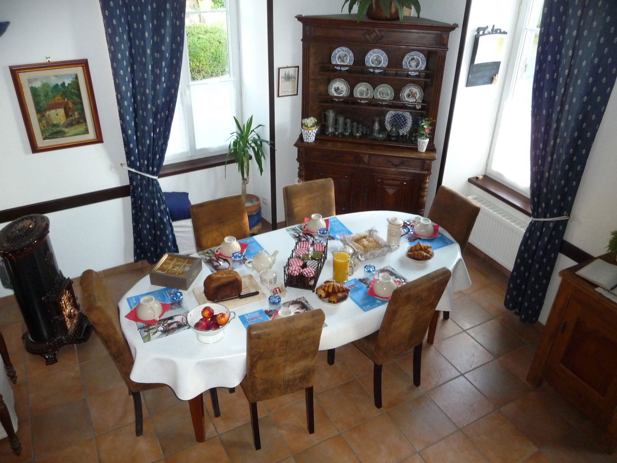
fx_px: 499
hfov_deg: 63.4
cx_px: 308
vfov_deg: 49.7
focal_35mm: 28
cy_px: 232
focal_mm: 4.7
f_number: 3.3
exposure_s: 1/30
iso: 400
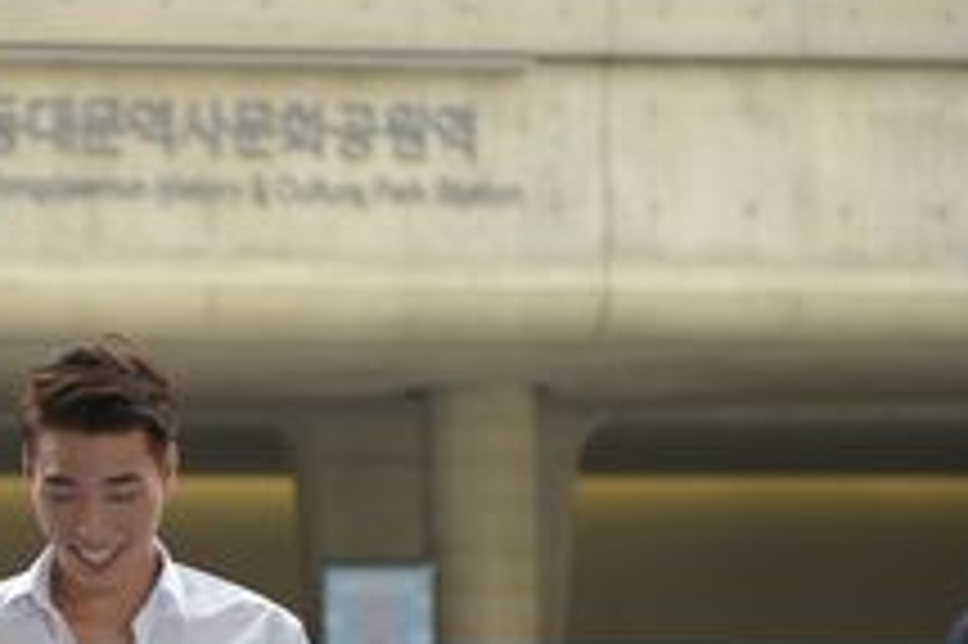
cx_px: -16
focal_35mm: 153
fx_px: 4111
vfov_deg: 8.9
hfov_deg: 13.2
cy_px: 642
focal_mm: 70
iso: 125
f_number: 2.8
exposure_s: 1/160
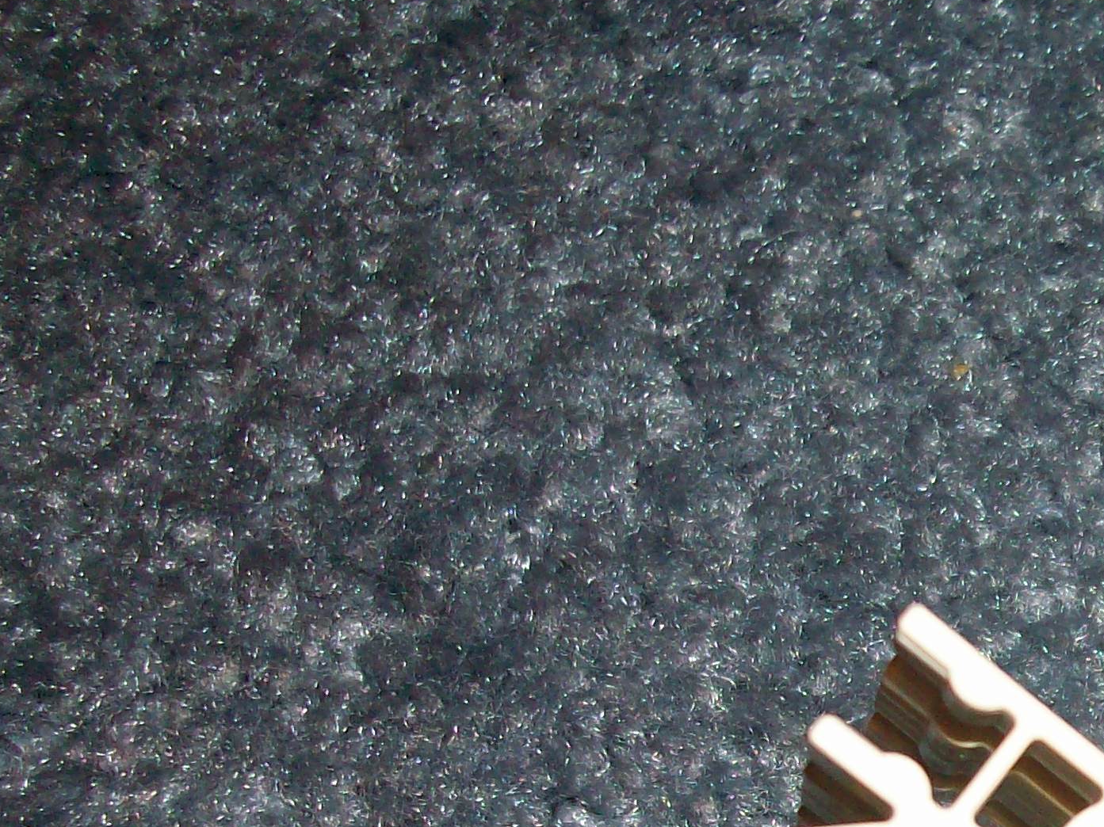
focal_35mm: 75
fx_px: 2391
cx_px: 1154
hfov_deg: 24.6
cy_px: 761
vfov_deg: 19.2
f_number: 2.8
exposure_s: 1/60
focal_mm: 5.7
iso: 160
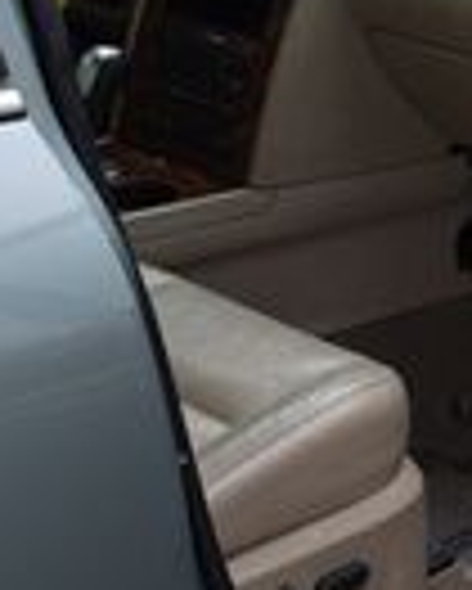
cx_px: 926
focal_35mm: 124
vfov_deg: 15.5
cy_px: 272
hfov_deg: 11.3
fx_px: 2163
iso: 200
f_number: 5.6
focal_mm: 18
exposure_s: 1/250
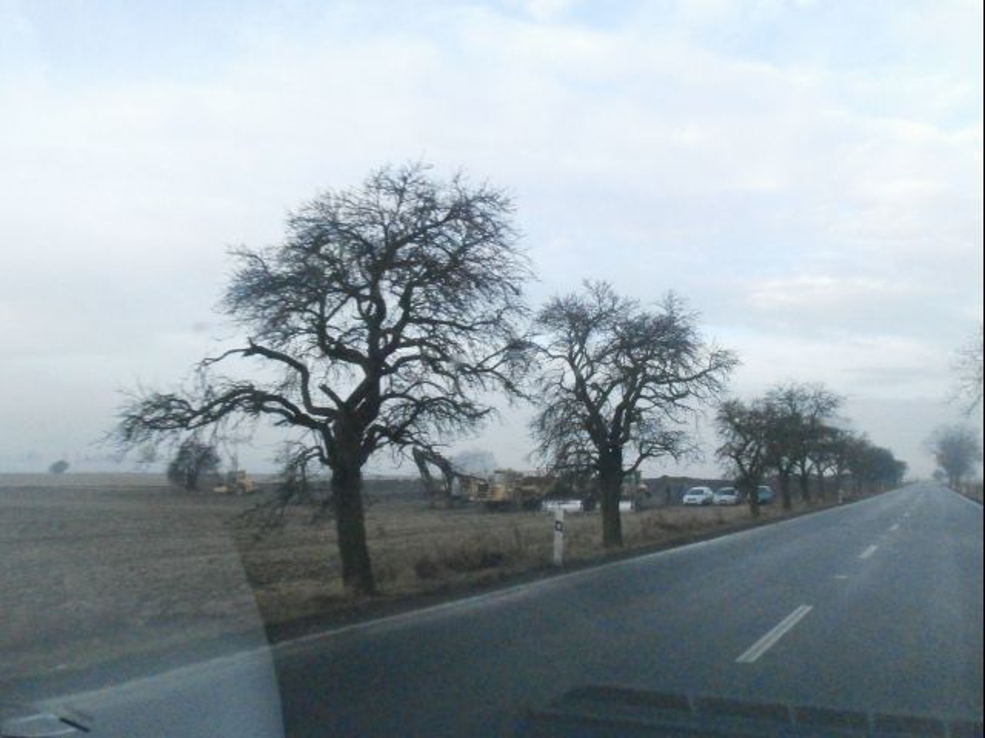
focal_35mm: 30
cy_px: 369
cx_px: 492
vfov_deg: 46.8
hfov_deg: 60.0
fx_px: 854
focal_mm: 5.36
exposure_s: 1/250
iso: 1600
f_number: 8.9
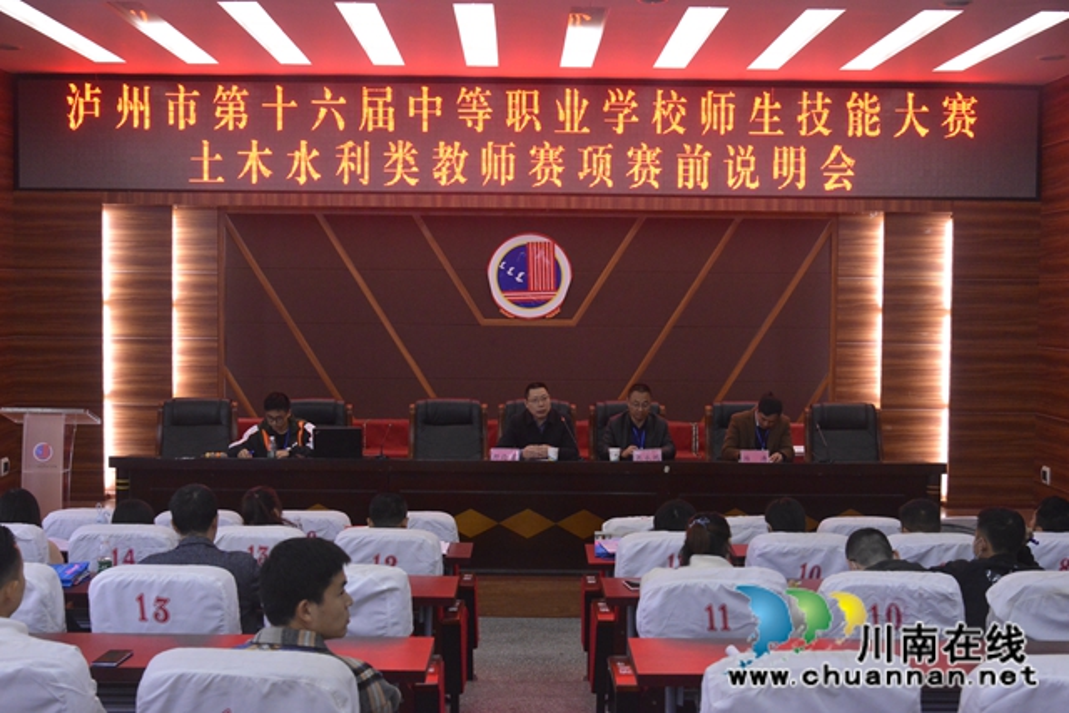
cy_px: 356
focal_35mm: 44
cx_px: 534
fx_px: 1307
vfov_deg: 30.5
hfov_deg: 44.5
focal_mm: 44
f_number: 8
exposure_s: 1/50
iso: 6400
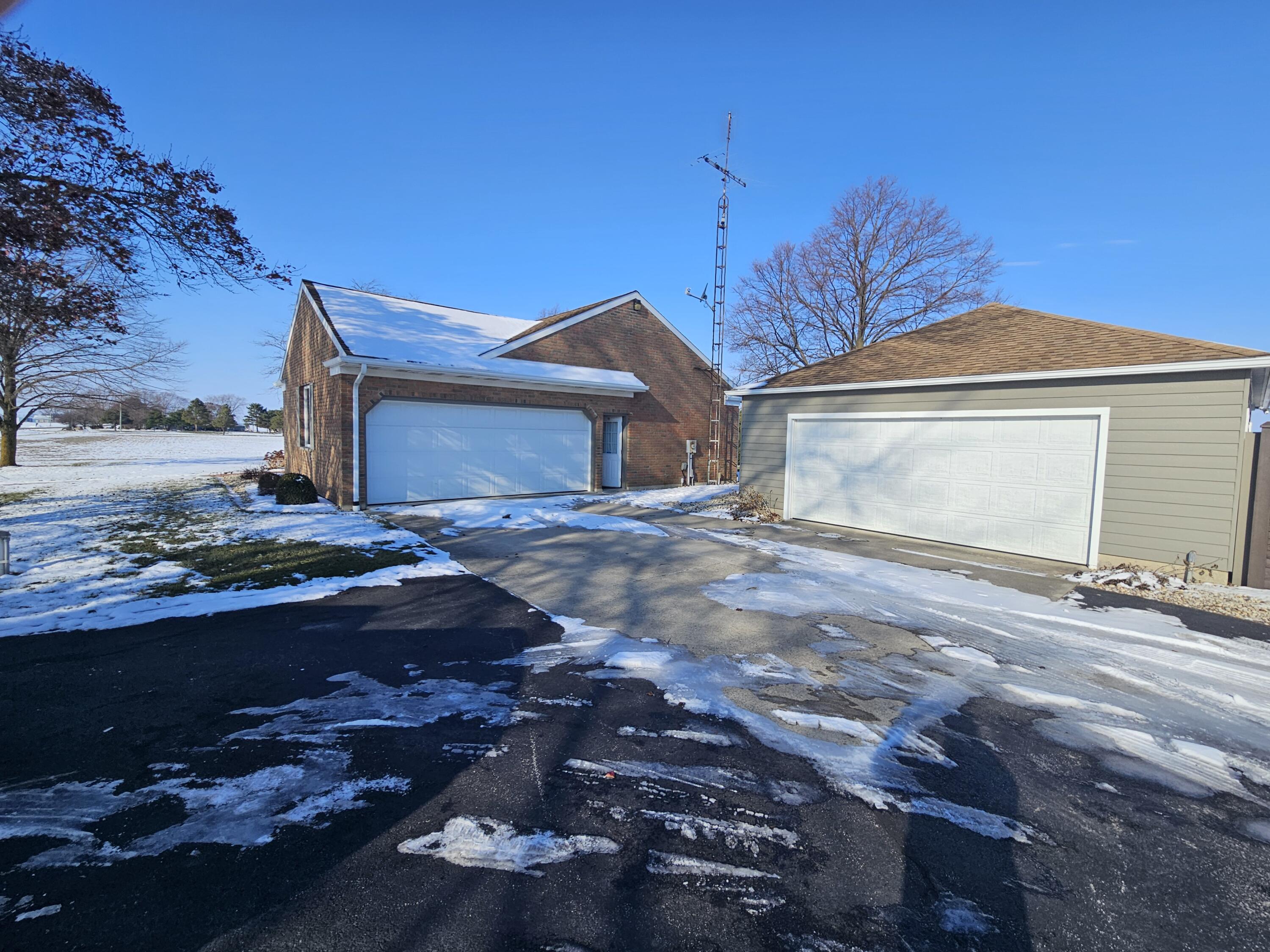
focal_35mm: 13
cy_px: 476
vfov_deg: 89.9
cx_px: 635
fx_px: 477
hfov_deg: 106.2
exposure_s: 1/2866
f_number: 2.2
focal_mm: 2.2
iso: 50
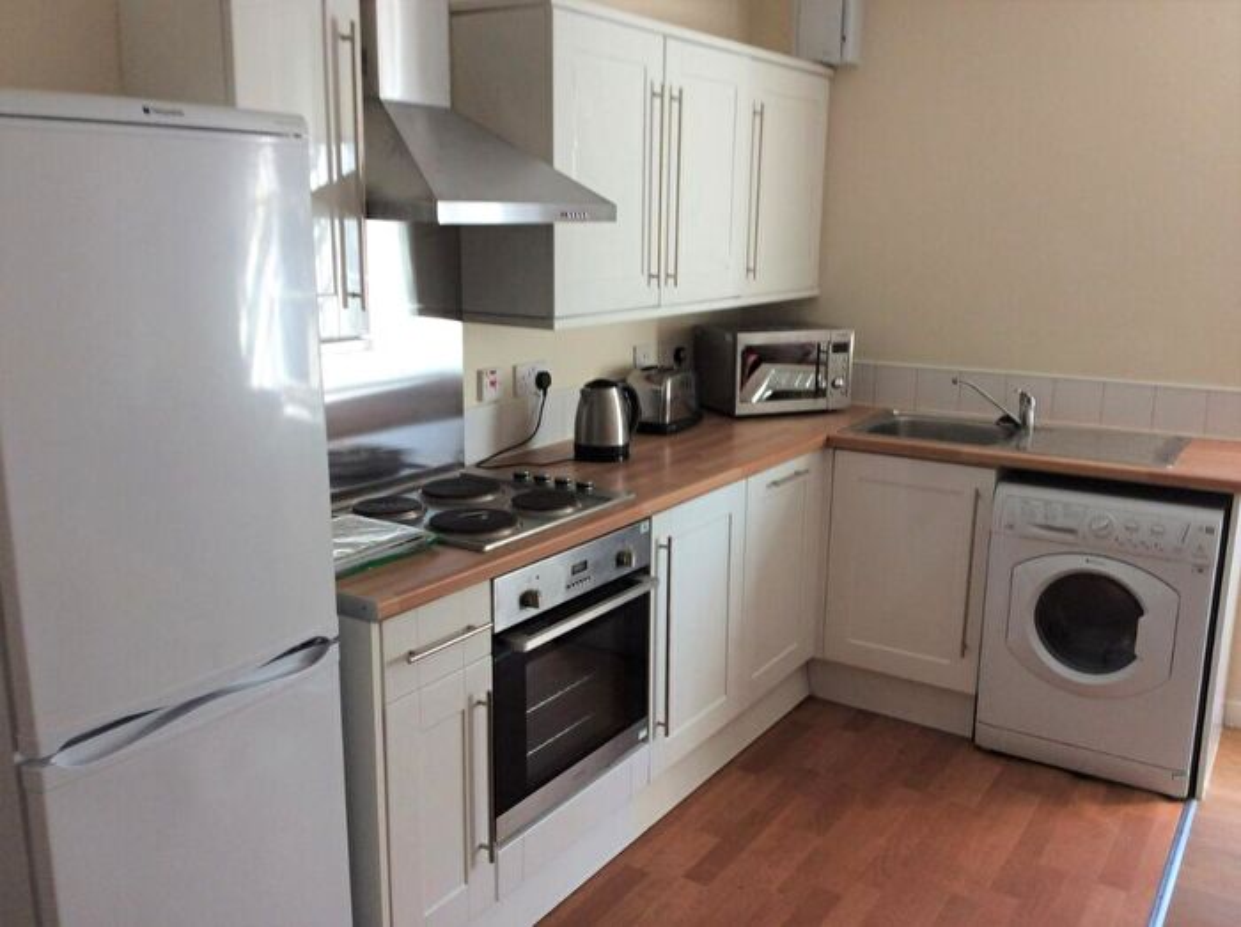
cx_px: 620
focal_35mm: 32
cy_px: 464
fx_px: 1146
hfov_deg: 56.9
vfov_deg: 44.1
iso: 40
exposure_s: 1/33
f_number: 2.4
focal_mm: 3.3
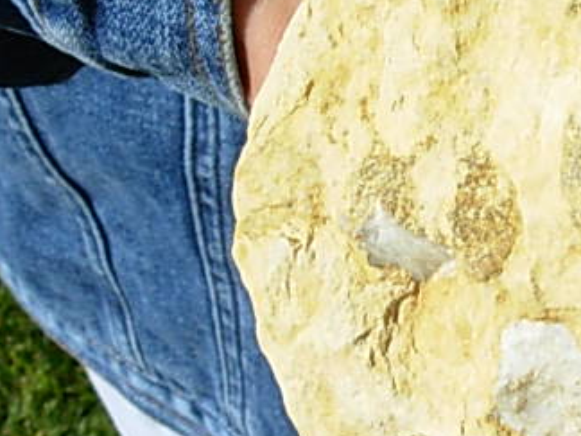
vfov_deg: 12.3
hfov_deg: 15.8
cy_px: 158
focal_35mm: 120
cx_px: 699
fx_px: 2014
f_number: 4.9
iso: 50
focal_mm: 6.3
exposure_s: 1/645
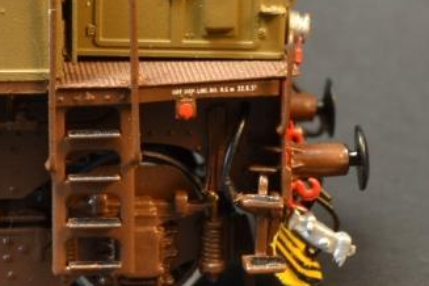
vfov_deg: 5.3
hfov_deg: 7.8
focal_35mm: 259
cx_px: -228
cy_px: -69
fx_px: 3081
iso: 400
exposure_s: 1/13
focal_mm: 55
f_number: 16
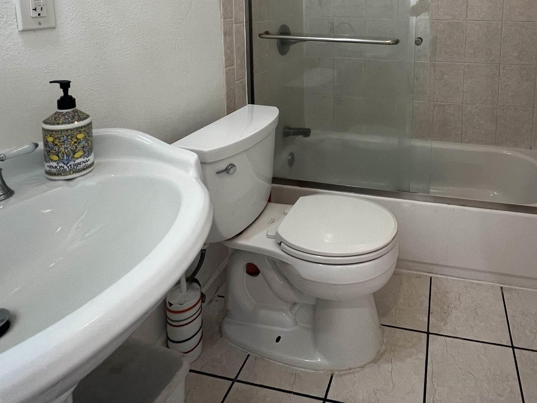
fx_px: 357
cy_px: 48
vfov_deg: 52.5
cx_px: 378
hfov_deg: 70.7
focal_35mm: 23
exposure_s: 1/120
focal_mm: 1.57
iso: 200
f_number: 1.8
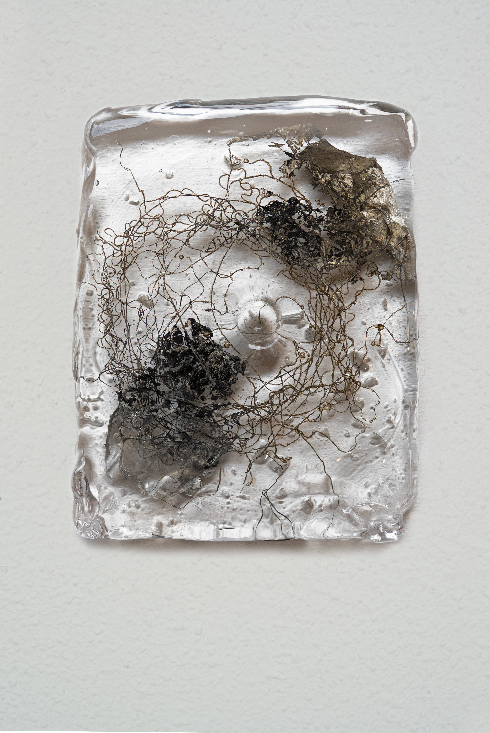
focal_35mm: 85
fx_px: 1734
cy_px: 366
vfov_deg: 23.9
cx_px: 245
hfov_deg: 16.1
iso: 100
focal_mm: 85
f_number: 16
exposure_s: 1/125
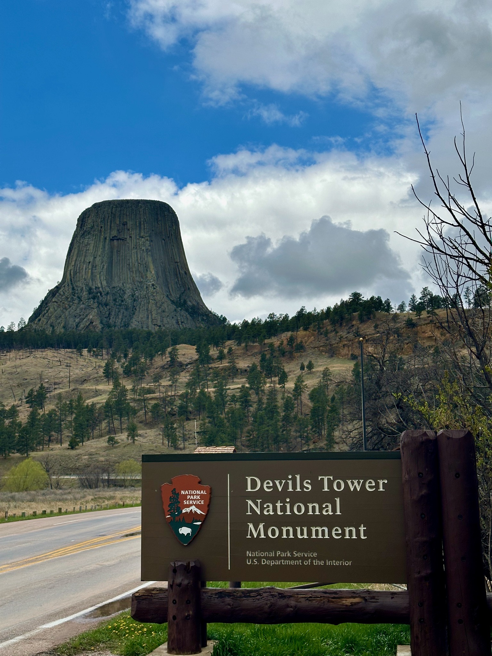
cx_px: 246
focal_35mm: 48
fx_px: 910
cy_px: 328
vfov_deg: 39.7
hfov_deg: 30.3
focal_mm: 6.86
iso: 64
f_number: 1.78
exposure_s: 1/4367
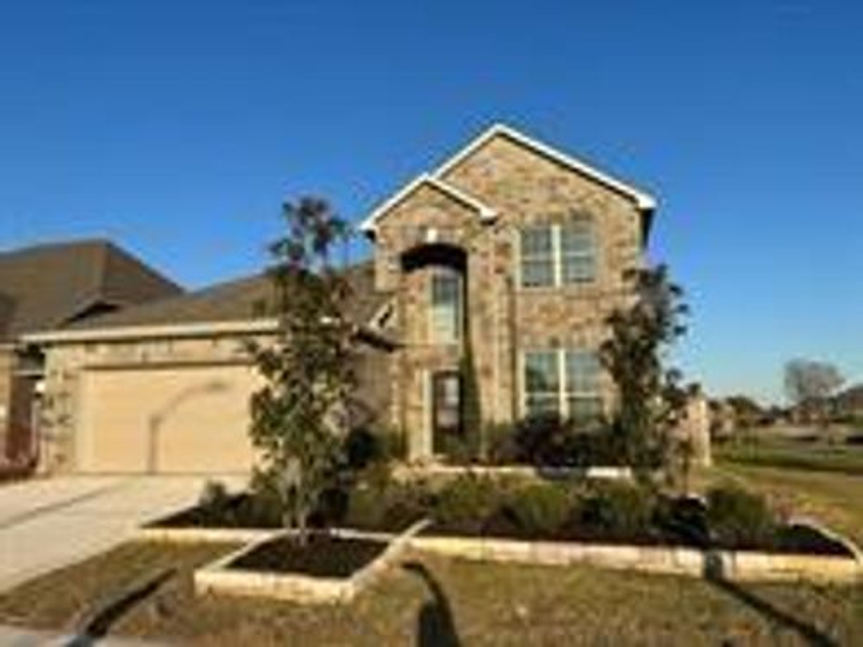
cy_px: 324
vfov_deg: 53.1
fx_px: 648
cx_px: 432
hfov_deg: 67.3
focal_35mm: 26
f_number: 1.6
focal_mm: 5.1
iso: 50
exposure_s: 1/3413
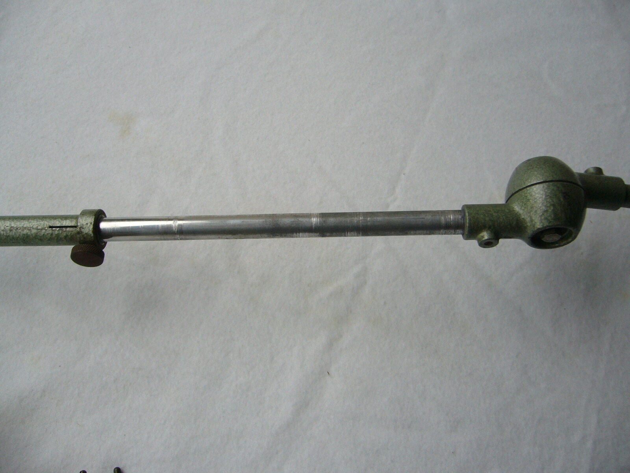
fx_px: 637
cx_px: 315
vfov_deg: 40.7
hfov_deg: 52.6
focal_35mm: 35
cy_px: 236
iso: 100
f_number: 2.8
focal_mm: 5.8
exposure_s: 1/25
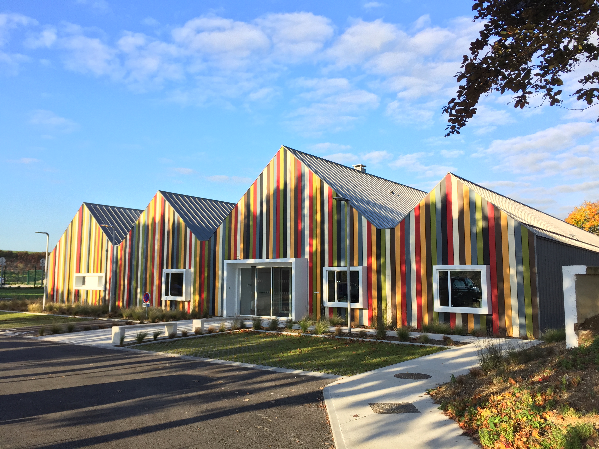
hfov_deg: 61.7
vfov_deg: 48.2
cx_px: 300
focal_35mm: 29
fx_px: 502
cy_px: 224
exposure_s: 1/807
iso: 32
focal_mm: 4.15
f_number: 2.2
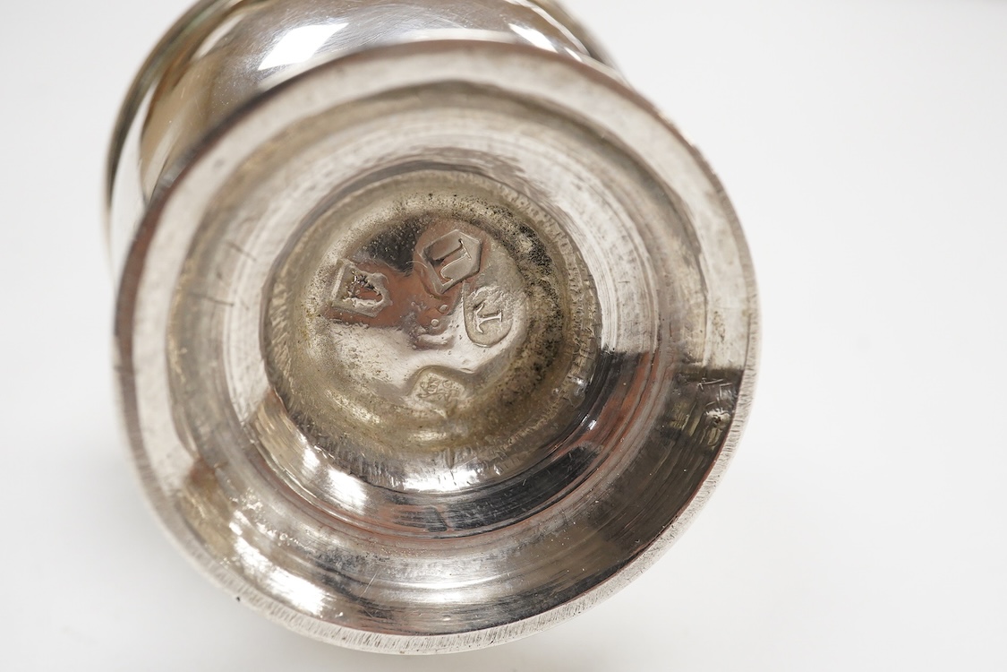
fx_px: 1259
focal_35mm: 45
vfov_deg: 29.9
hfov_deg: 43.6
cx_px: 504
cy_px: 336
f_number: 13
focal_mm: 30
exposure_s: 1/160
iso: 2500
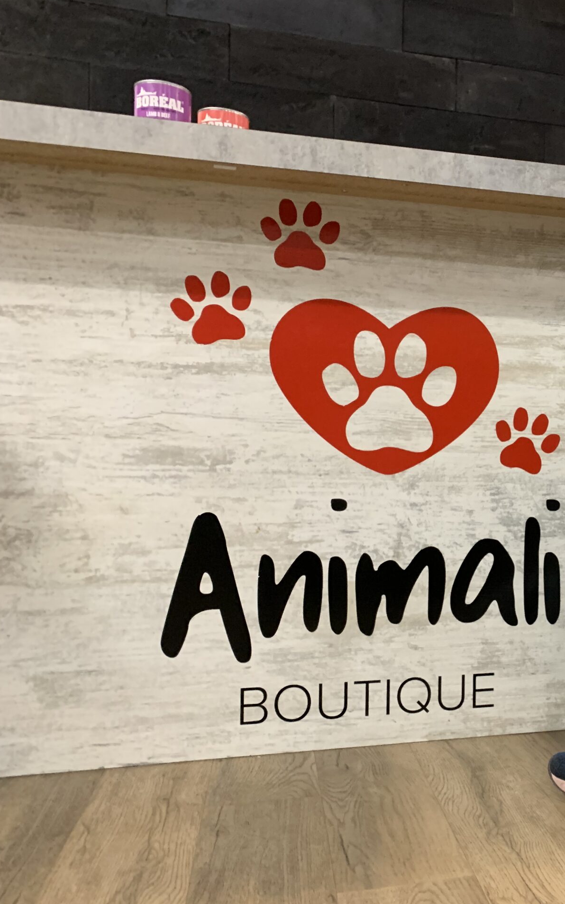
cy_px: 452
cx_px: 596
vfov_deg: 52.7
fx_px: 911
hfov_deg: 31.2
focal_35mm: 37
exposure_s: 1/40
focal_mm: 4.25
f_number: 1.8
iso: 320
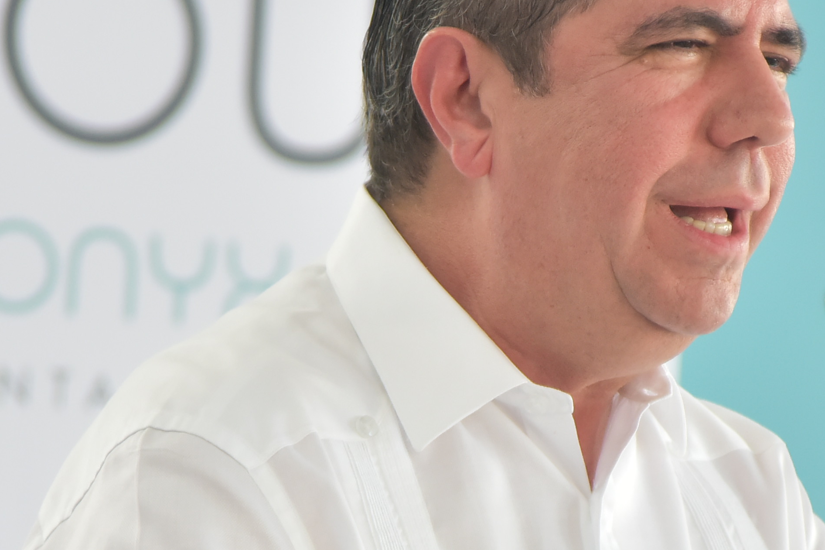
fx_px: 8157
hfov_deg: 5.8
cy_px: 553
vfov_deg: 3.9
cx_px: 505
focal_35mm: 356
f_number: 5.6
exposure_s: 1/200
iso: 1600
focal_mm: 122
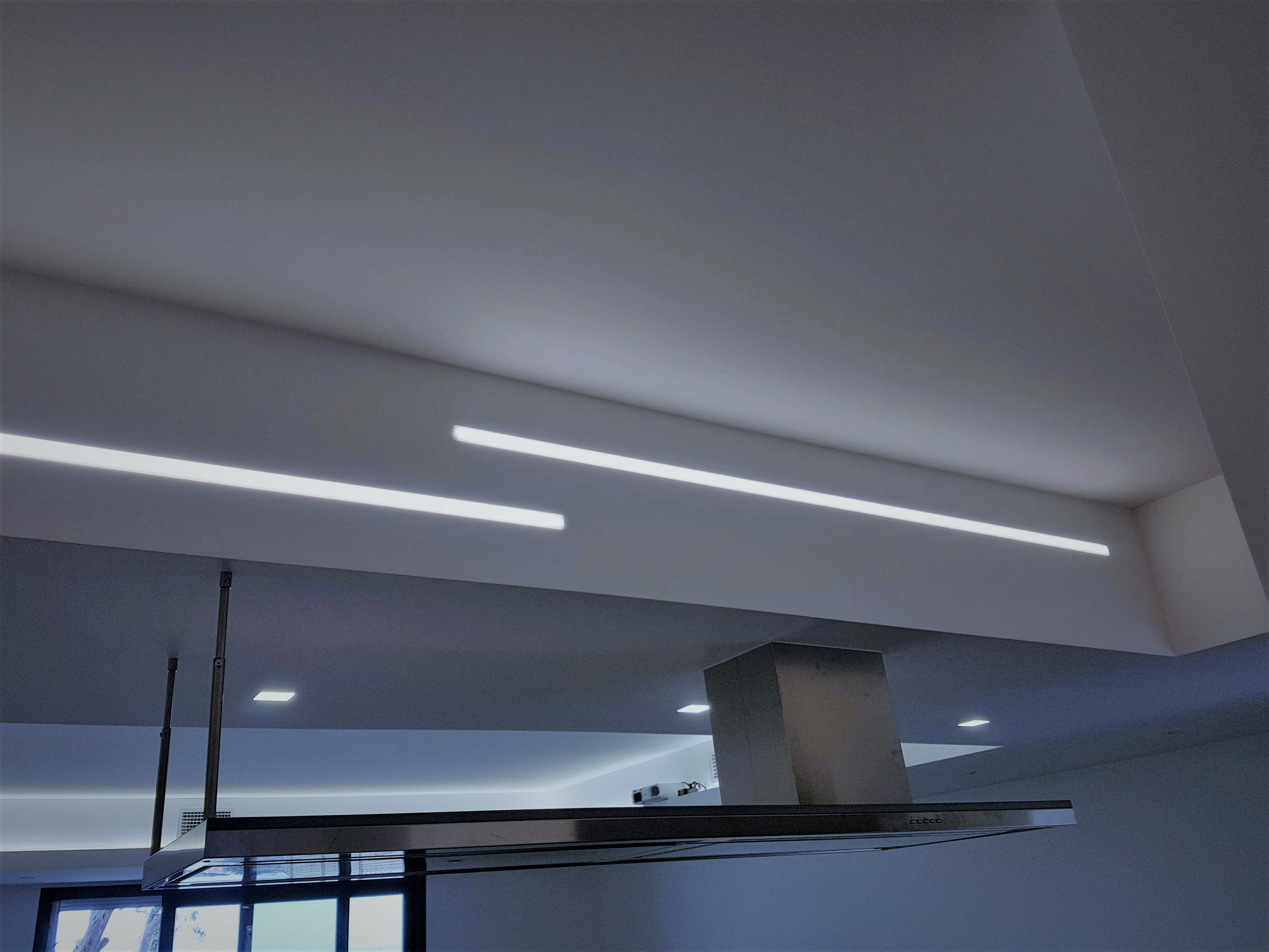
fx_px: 953
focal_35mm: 26
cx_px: 634
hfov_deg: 67.3
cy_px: 476
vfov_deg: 53.1
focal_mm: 4.2
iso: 50
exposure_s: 1/459
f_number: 1.7
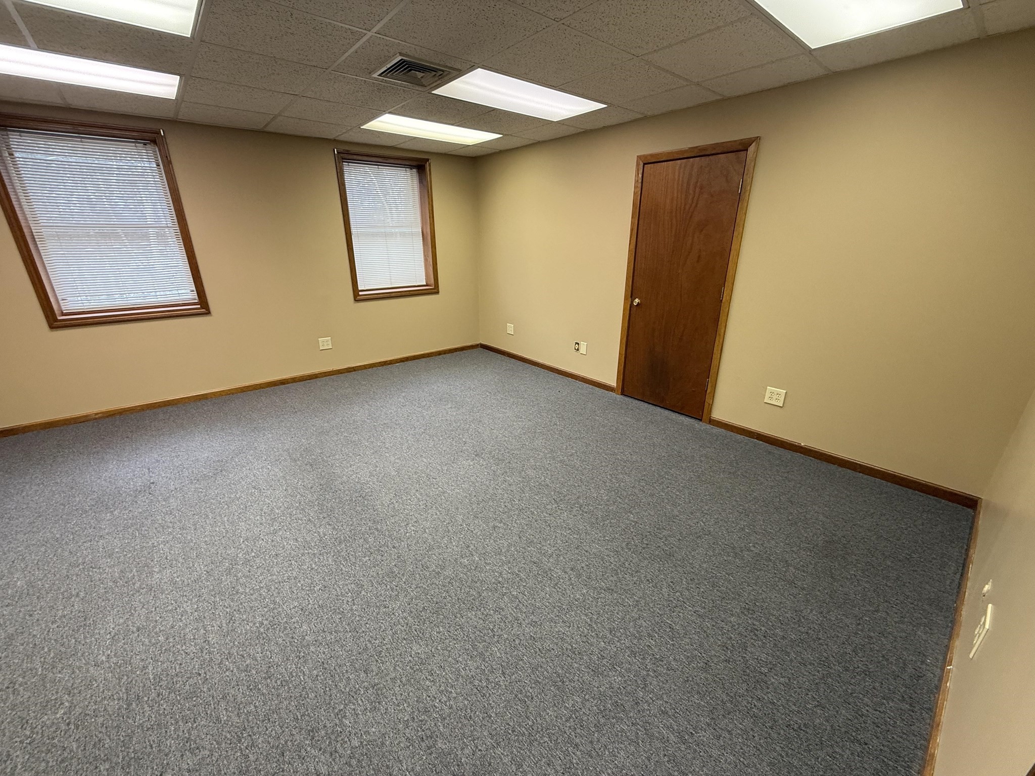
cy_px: 388
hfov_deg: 102.1
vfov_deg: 85.7
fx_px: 419
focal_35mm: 14
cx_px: 518
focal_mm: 2.22
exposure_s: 1/60
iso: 200
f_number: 2.2
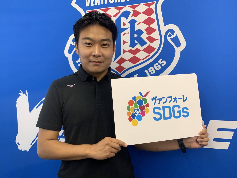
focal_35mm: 26
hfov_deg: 67.3
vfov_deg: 53.1
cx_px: 118
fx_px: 178
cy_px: 89
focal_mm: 4.25
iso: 125
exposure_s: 1/60
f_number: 1.8
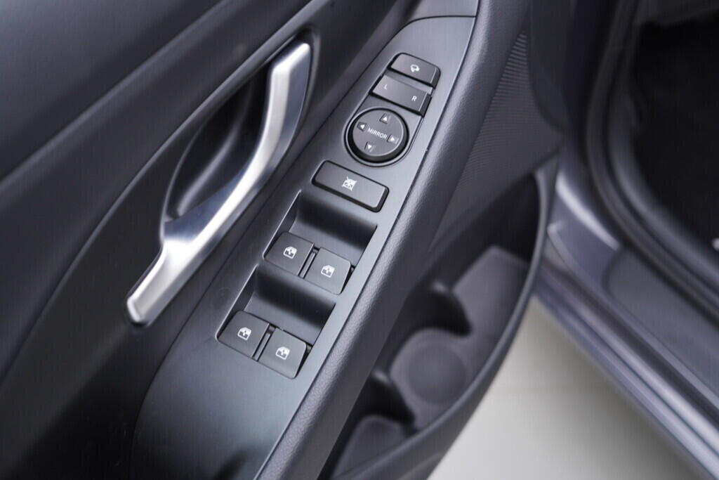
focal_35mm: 36
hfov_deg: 53.1
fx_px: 719
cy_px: 240
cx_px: 360
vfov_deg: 36.9
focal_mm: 24
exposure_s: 1/40
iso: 160
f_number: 2.8
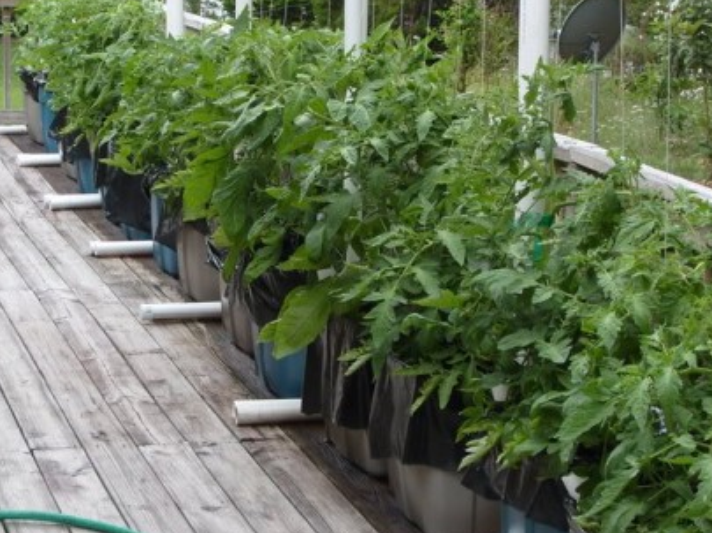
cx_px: 308
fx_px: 2322
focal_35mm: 113
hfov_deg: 17.4
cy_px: 222
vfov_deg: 13.1
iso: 80
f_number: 3.6
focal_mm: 10.3
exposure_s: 1/90
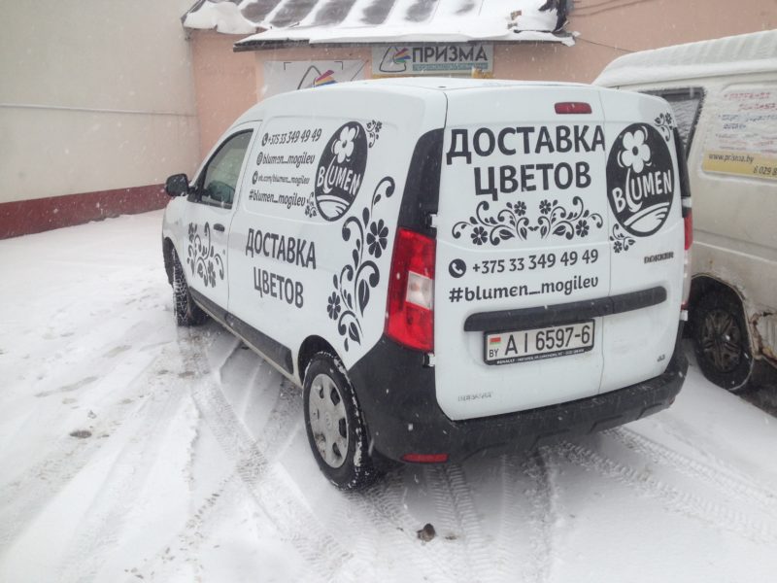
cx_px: 388
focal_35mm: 33
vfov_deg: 42.9
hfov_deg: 55.4
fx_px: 741
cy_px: 292
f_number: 2.4
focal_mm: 4.12
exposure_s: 1/162
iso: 50
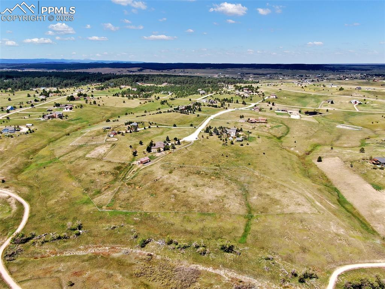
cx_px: 192
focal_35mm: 24
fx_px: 267
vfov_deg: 56.8
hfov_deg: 71.6
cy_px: 144
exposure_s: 1/50
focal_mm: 4.39
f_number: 2.8
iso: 100
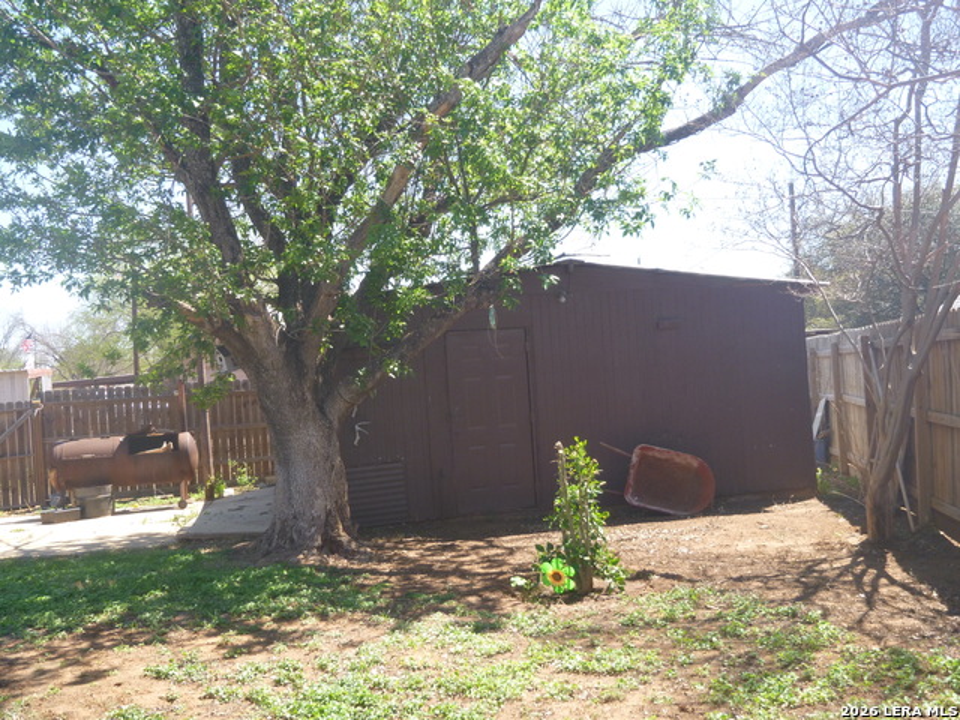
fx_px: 1054
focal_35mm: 38
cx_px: 480
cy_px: 360
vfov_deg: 37.7
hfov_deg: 49.0
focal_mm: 6.8
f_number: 4.5
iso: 100
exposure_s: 1/100
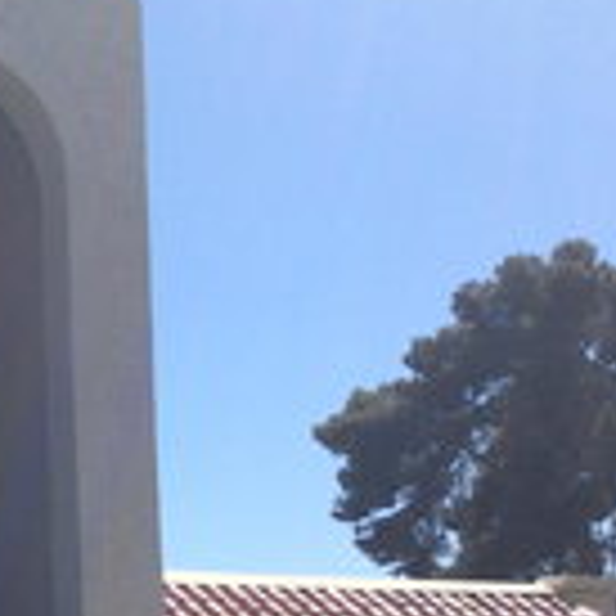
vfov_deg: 19.0
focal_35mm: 88
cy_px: 652
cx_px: -328
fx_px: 1772
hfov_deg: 17.6
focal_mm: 3.3
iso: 32
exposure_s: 1/1590
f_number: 2.4
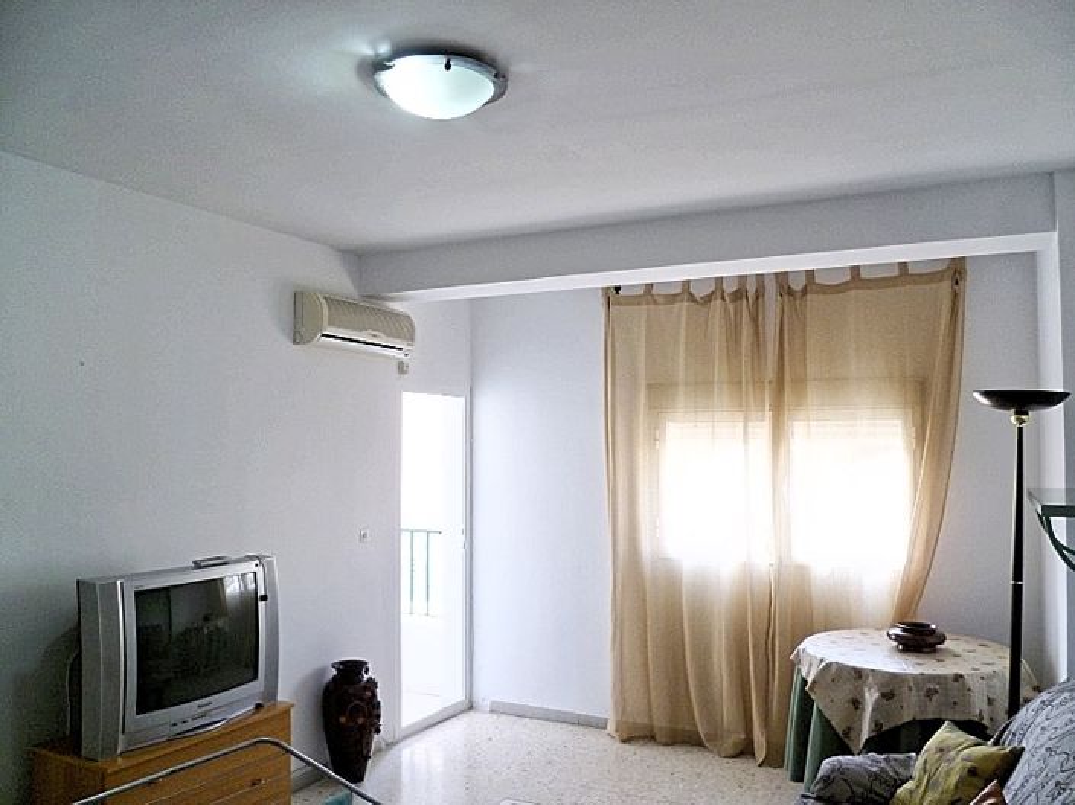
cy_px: 402
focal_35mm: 28
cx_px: 538
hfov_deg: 63.5
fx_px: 869
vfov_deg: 49.7
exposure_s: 1/30
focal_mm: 5
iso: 80
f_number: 2.8
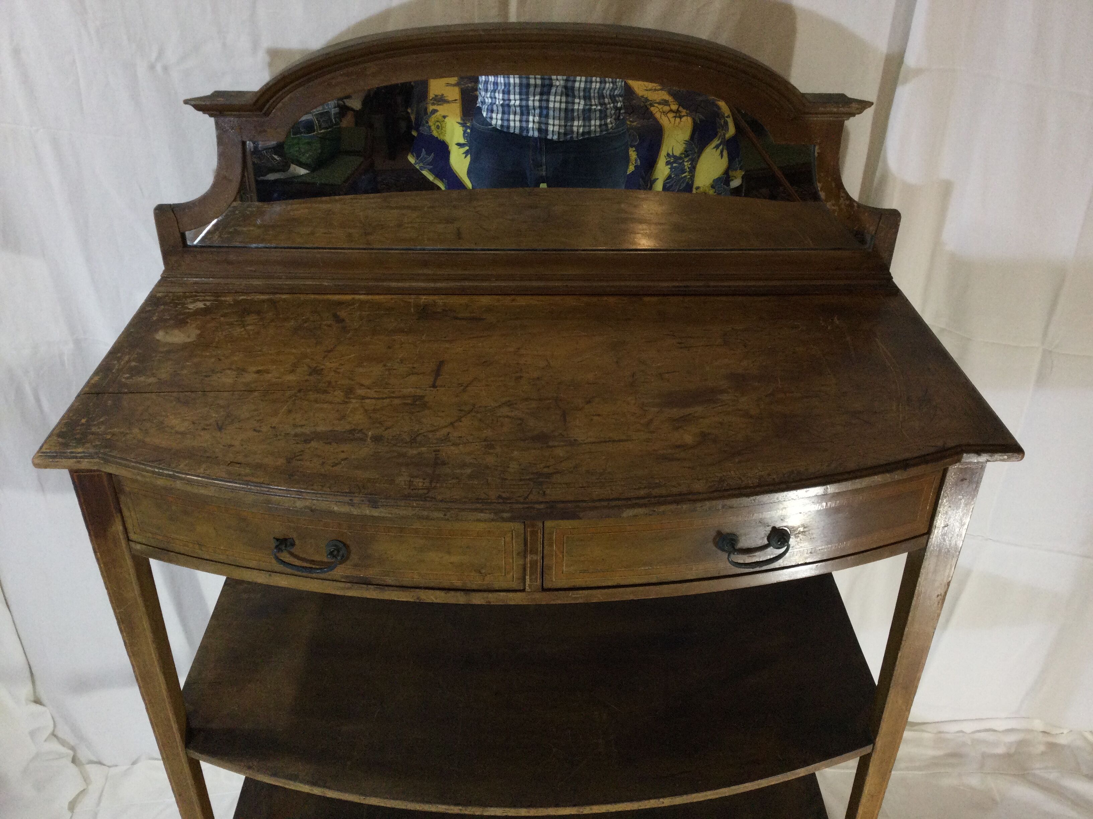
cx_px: 546
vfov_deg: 45.4
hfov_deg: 58.4
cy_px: 410
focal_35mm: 31
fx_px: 979
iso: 25
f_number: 2.4
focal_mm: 3.3
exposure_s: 1/33
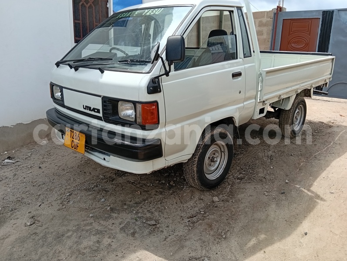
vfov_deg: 53.2
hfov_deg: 67.2
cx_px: 174
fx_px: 261
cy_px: 130
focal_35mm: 26
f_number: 1.8
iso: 50
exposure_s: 1/348
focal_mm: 3.96
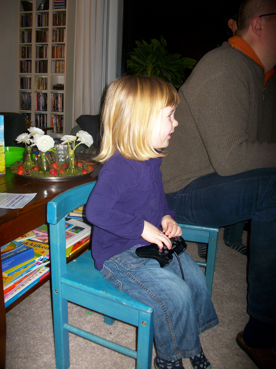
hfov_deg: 41.8
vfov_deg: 54.0
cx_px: 138
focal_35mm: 34
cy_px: 184
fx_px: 361
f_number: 2.9
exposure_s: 1/40
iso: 110
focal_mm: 5.7
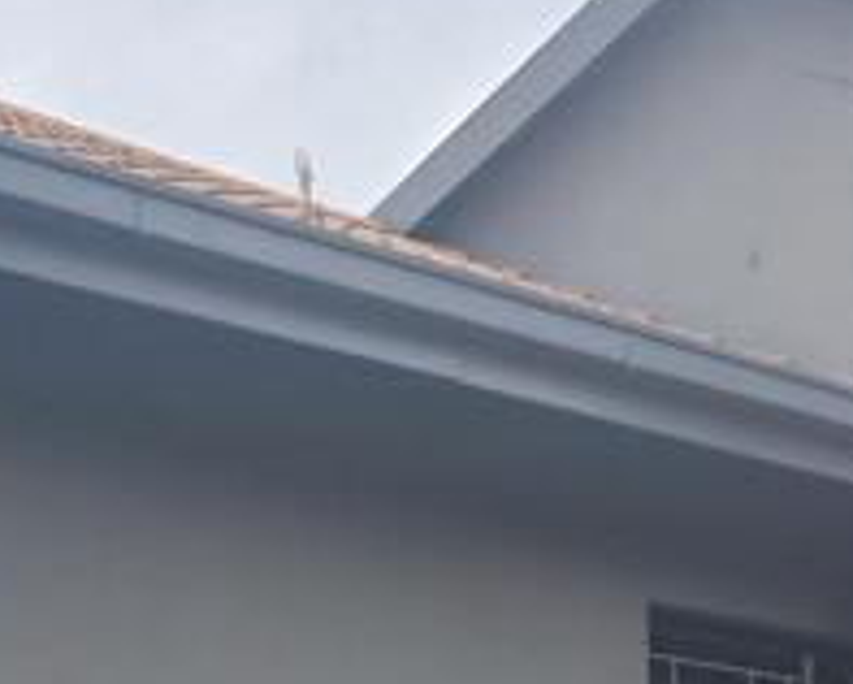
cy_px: 961
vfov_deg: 14.2
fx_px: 2603
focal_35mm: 103
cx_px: 225
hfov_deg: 18.5
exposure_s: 1/275
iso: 20
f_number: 1.8
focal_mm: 3.98
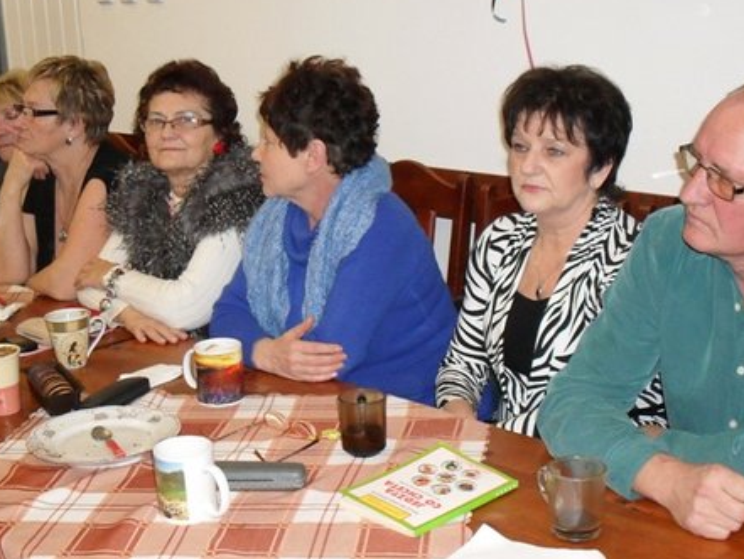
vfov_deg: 26.1
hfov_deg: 34.3
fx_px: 1204
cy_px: 307
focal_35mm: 56
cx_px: 337
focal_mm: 6.3
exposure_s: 1/45
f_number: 2.8
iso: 200
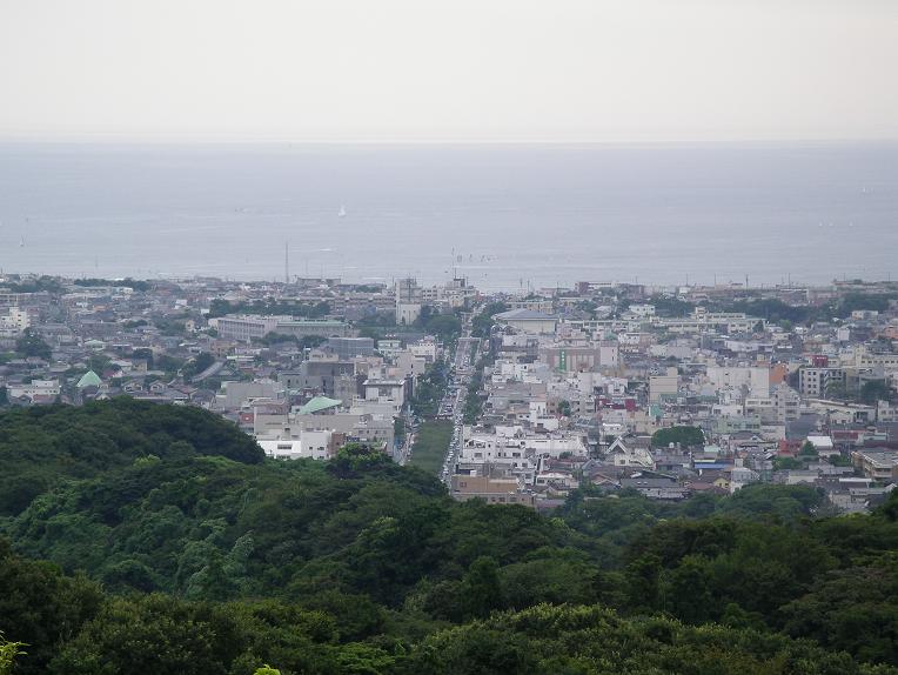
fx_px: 4854
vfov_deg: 8.0
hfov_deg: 10.6
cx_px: 449
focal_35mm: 187
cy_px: 338
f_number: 5.6
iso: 80
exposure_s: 1/125
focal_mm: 39
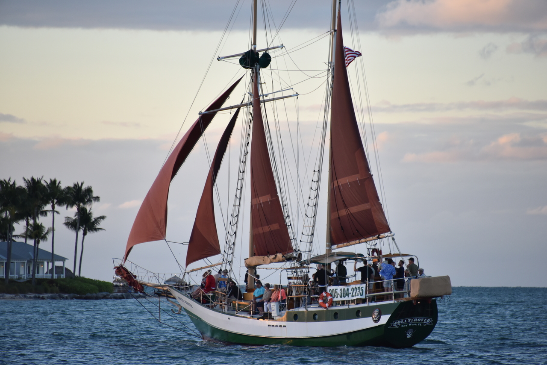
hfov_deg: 6.9
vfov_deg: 4.6
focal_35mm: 300
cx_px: 274
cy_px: 182
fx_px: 4559
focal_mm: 300
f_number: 5.6
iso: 1400
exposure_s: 1/640
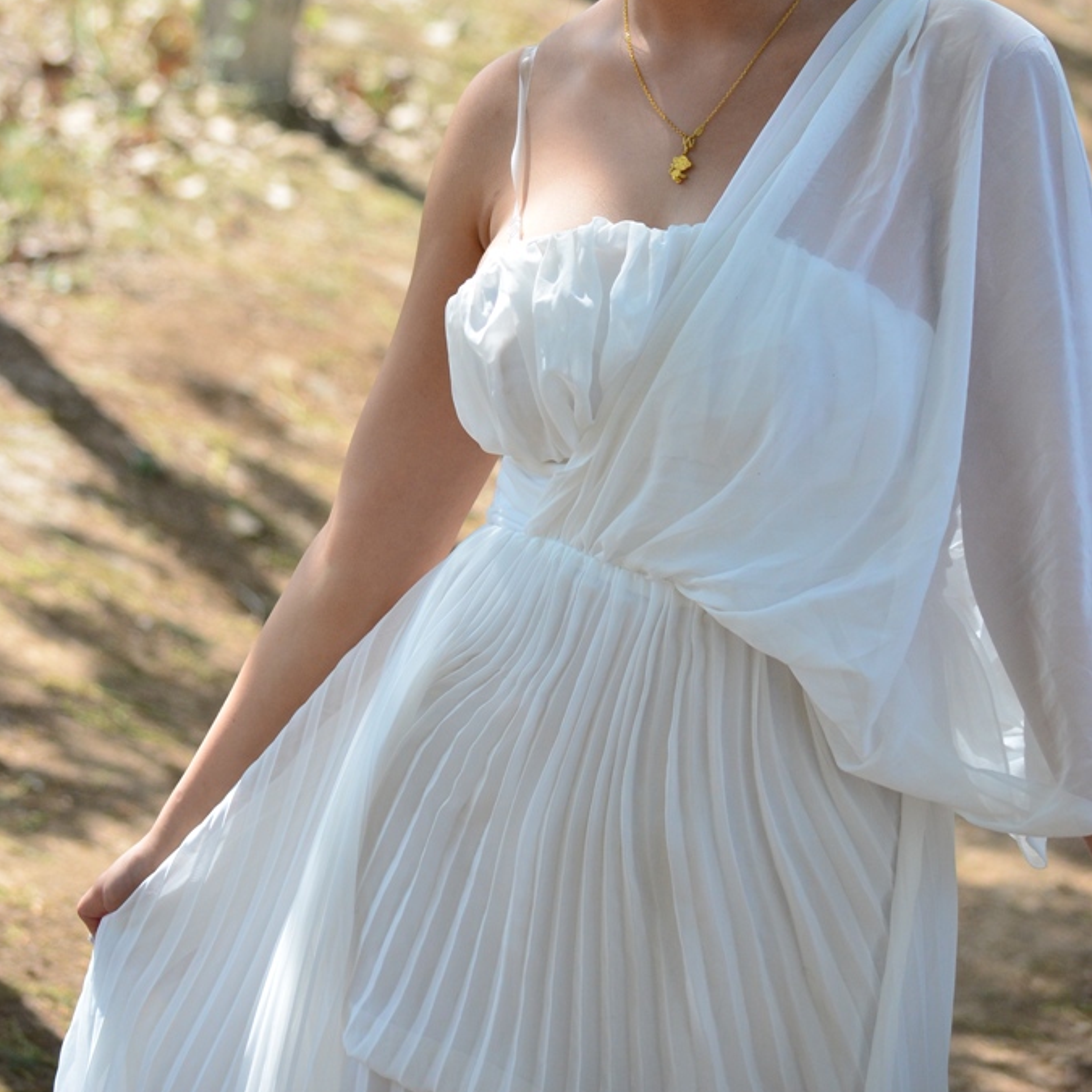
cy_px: 314
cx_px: 545
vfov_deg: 8.6
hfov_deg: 8.6
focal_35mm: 203
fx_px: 7232
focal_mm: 105
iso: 720
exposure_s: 1/1250
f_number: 5.6
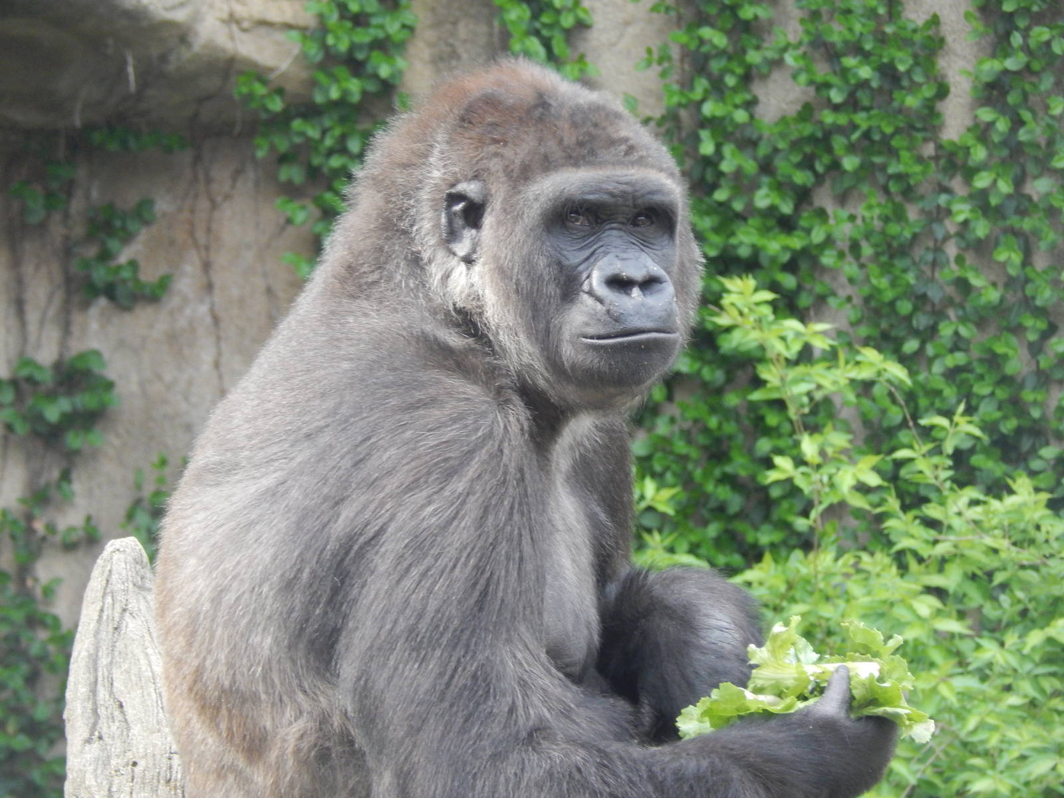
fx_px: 13217
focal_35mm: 430
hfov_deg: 4.6
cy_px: 399
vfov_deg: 3.5
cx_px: 532
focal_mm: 76.4
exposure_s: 1/100
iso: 400
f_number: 5.7
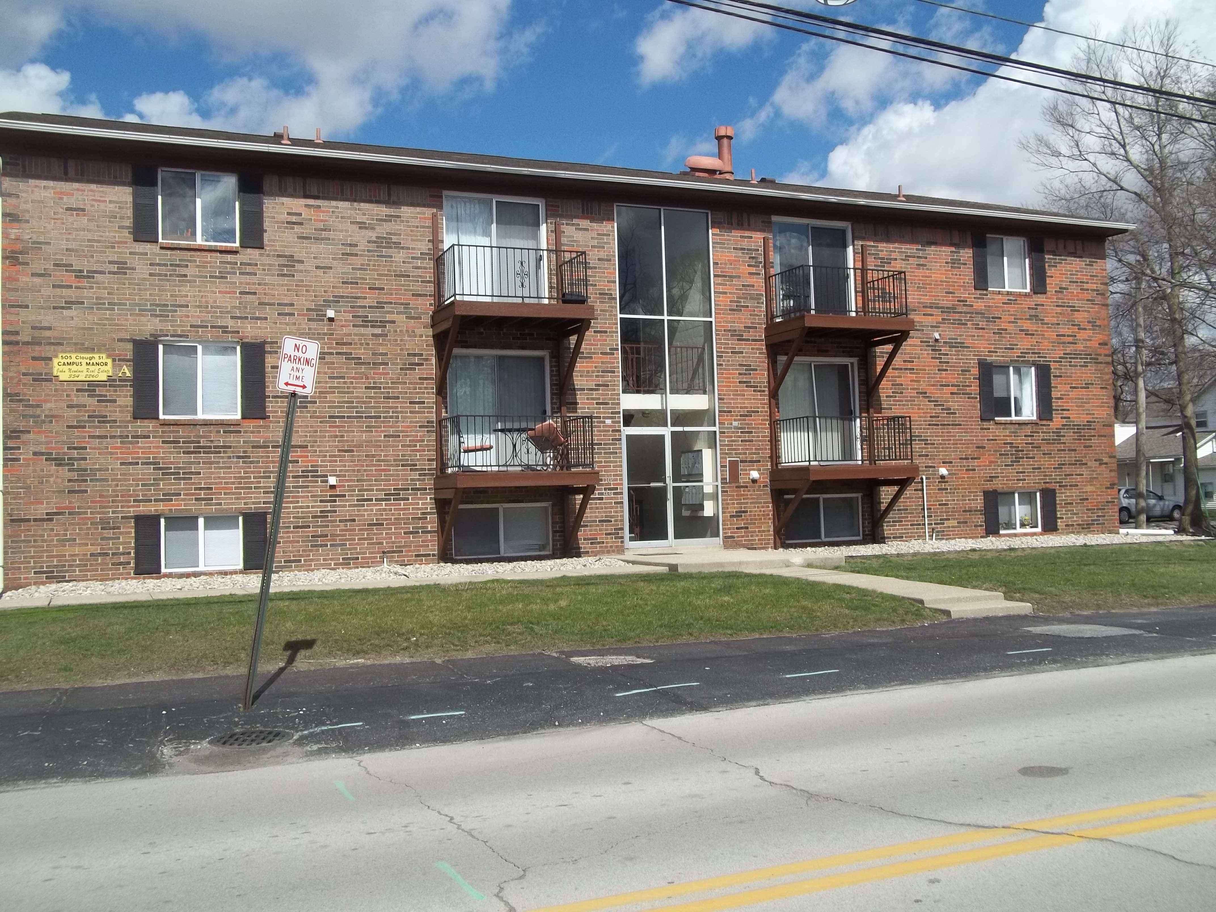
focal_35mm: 32
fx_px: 1124
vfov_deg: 44.2
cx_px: 608
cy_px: 456
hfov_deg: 56.8
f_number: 8.8
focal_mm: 5.7
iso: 64
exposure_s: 1/200
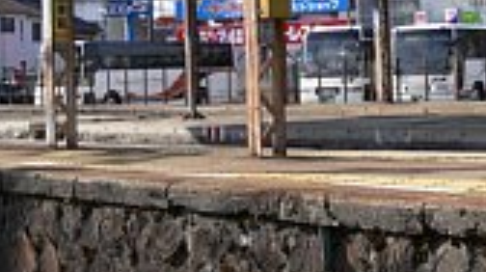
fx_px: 1171
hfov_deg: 23.4
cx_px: 197
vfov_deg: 12.8
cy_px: -81
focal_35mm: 91
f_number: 5.6
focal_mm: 7.4
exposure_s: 1/160
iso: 80
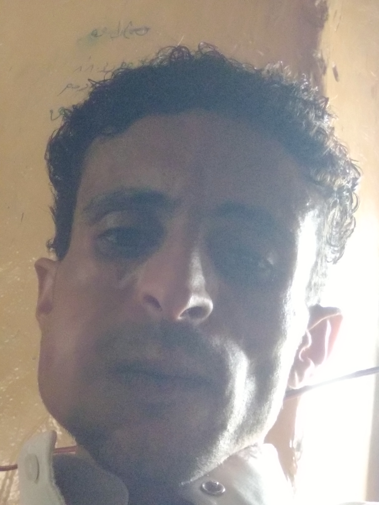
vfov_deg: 73.9
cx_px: 190
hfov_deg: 58.9
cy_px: 252
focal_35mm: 23
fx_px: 336
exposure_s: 1/25
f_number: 2
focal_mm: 2.48
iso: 378
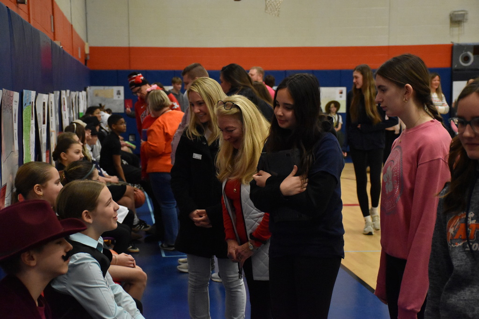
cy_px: 160
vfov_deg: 18.9
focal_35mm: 72
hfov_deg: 28.1
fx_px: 958
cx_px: 240
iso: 6400
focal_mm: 48
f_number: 4.5
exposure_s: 1/320
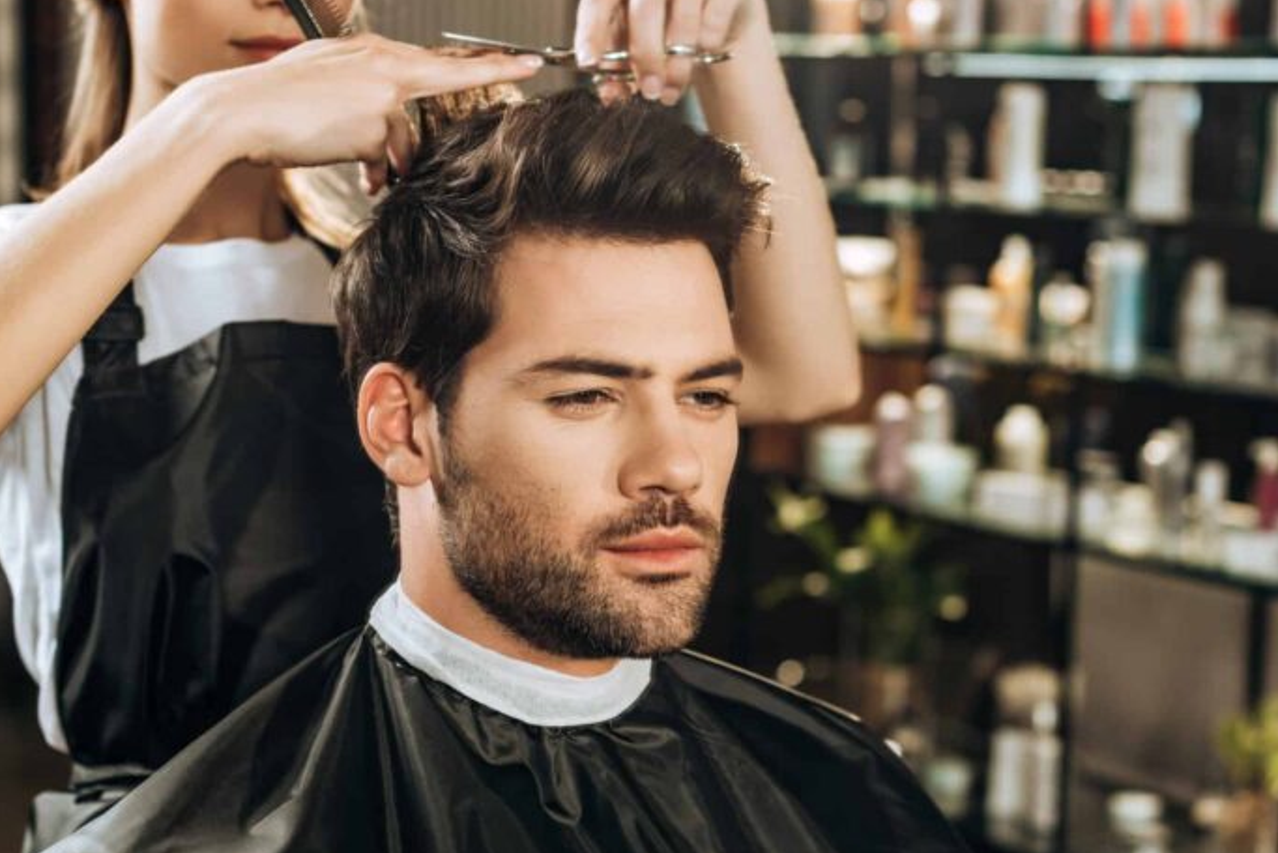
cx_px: 681
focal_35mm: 75
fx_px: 2663
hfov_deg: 27.0
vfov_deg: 18.2
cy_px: 484
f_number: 3.5
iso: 160
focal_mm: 50
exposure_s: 1/200
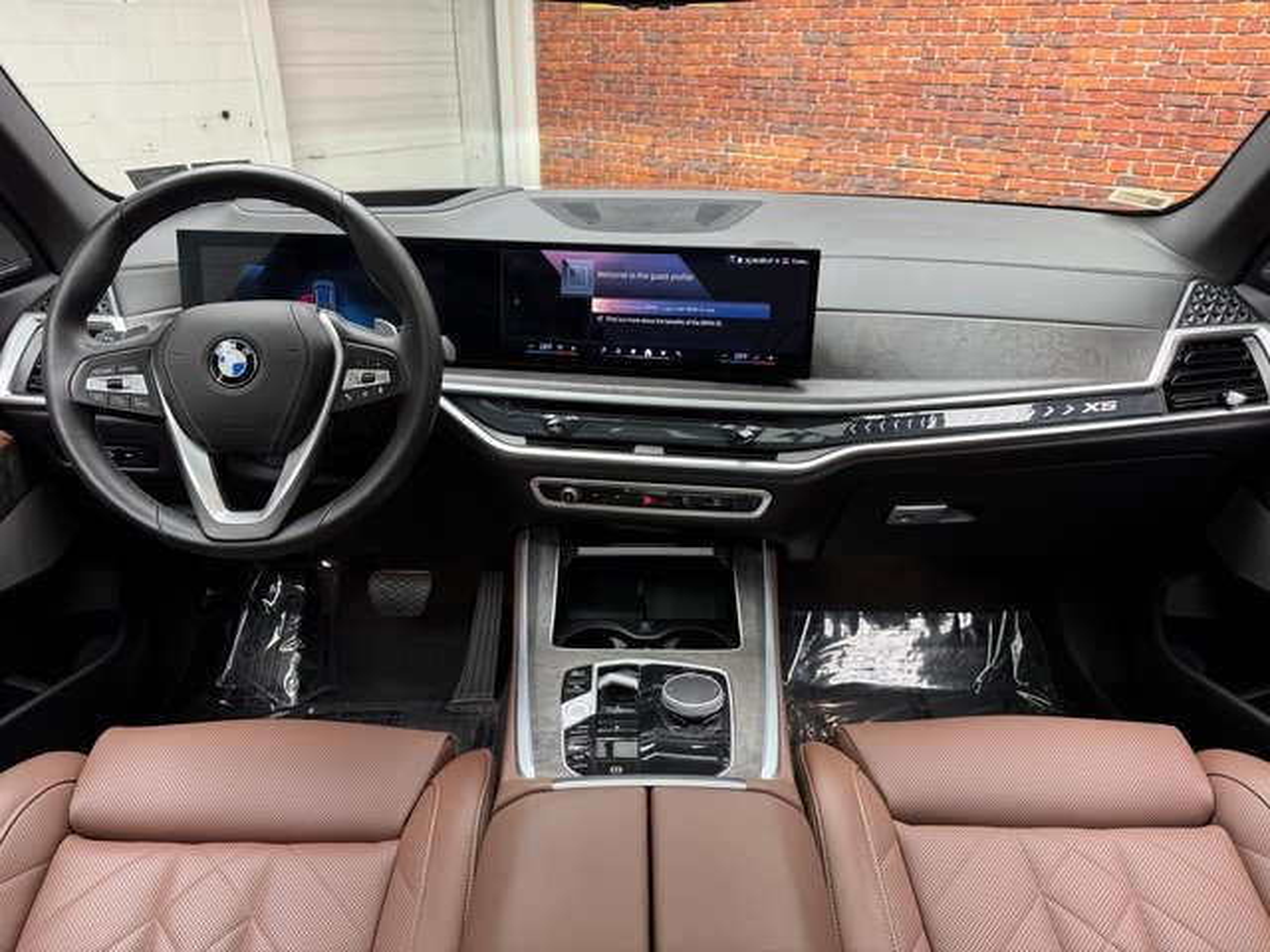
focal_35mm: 24
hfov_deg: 71.6
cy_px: 476
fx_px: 881
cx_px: 635
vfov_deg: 56.8
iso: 160
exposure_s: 1/60
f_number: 1.78
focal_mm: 6.76
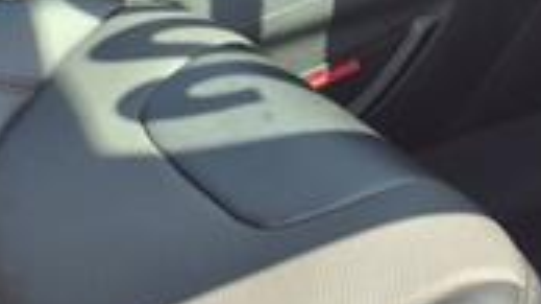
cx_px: 385
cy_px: -60
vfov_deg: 10.9
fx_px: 1562
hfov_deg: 19.5
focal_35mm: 109
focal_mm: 3.58
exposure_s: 1/244
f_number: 1.9
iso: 40
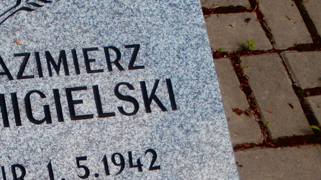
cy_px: 146
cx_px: 80
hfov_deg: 21.2
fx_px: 851
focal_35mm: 100
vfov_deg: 12.1
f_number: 4.5
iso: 100
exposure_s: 1/640
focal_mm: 10.11
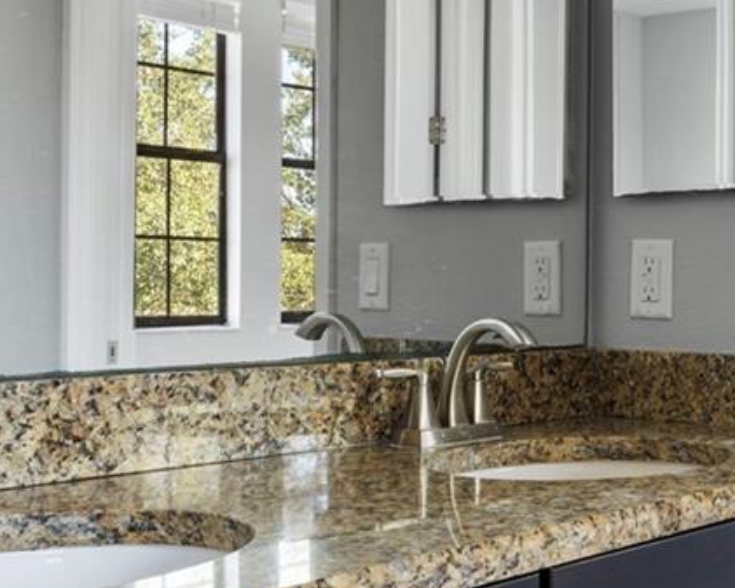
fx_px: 1240
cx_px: 665
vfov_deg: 26.7
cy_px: 309
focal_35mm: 57
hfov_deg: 31.4
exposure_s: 1/5
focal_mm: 16
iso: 400
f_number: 9
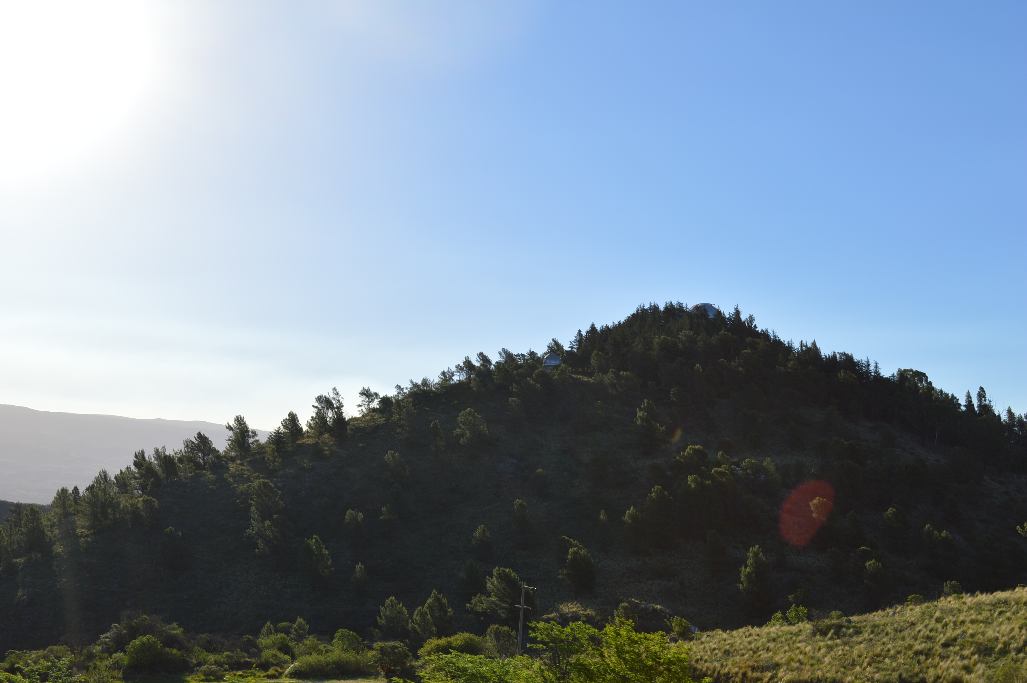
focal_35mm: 44
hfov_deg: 45.0
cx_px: 514
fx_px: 1240
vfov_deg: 30.8
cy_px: 342
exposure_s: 1/250
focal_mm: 29
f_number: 8
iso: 100
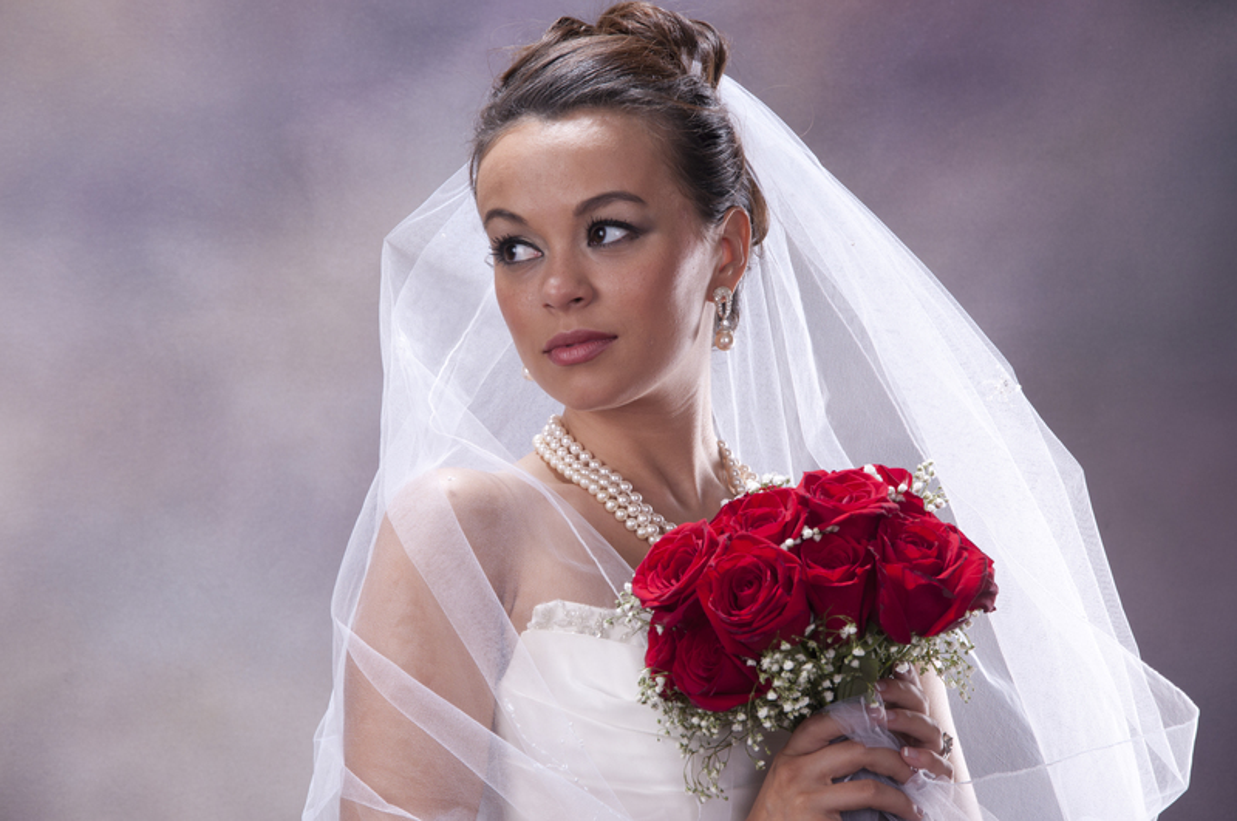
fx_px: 4735
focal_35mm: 138
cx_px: 618
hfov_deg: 14.9
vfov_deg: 9.9
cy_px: 410
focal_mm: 92
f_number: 11
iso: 200
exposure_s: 1/125
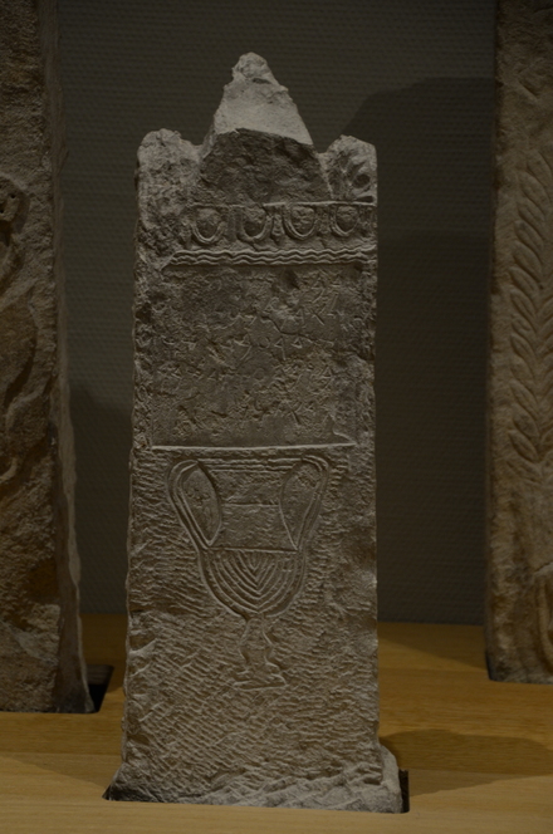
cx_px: 276
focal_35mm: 129
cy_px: 417
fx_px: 2985
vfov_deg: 15.9
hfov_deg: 10.6
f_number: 5.6
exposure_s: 1/40
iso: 500
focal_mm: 86
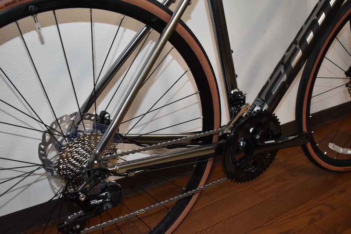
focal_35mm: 36
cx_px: 176
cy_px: 117
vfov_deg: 36.9
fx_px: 351
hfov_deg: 53.1
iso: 800
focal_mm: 24
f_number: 5
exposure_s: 1/100
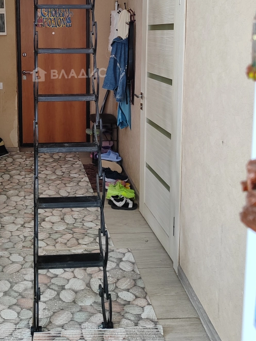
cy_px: 73
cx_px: 69
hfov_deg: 36.1
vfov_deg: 45.7
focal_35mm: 39
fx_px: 385
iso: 252
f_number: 1.89
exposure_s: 1/50
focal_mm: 5.89
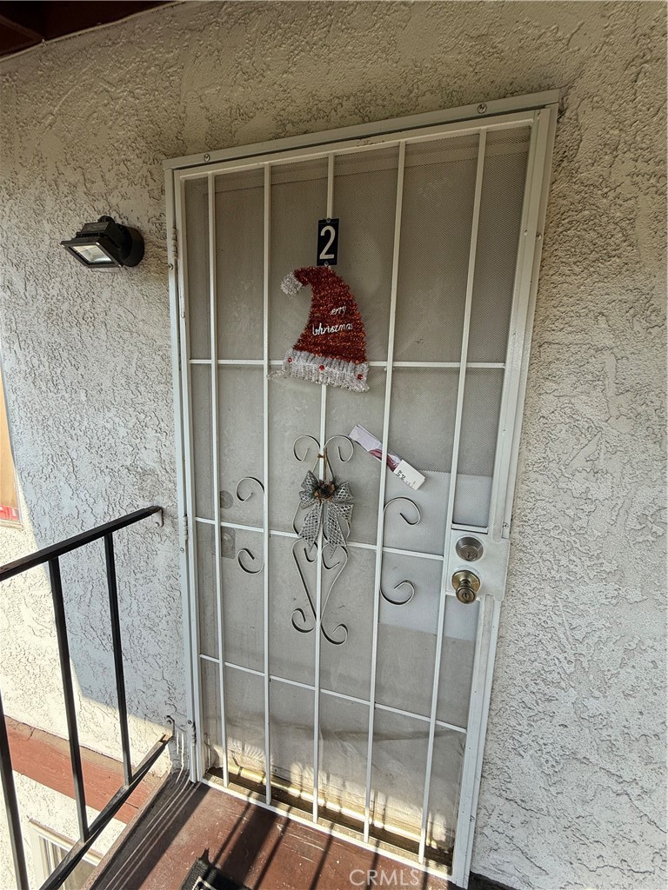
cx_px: 334
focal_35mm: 14
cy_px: 445
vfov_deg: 102.1
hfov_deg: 85.7
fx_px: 360
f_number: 2.2
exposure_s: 1/372
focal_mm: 2.22
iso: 50
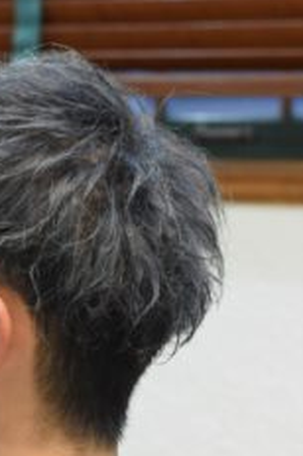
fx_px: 1291
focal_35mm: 102
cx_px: 4
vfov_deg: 20.0
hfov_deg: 13.2
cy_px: 267
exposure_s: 1/125
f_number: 3.2
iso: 3200
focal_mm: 35
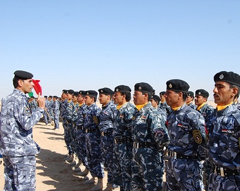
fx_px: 281
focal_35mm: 40
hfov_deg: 46.1
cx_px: 137
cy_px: 96
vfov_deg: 37.7
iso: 100
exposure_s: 1/200
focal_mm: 23
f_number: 7.1
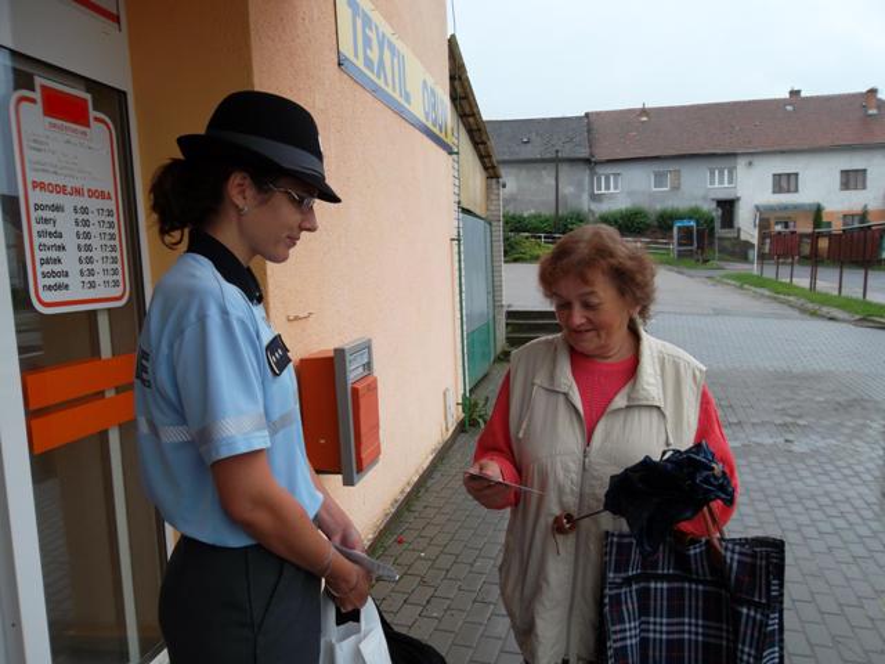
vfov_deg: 51.4
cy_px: 332
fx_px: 690
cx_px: 442
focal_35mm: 27
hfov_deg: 65.3
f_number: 3.5
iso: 80
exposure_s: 1/160
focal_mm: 4.9
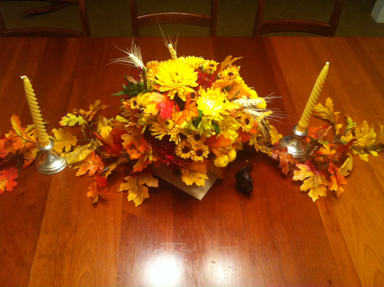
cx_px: 192
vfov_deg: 40.6
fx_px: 388
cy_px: 144
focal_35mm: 35
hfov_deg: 52.7
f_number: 2.8
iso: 250
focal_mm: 3.85
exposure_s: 1/17
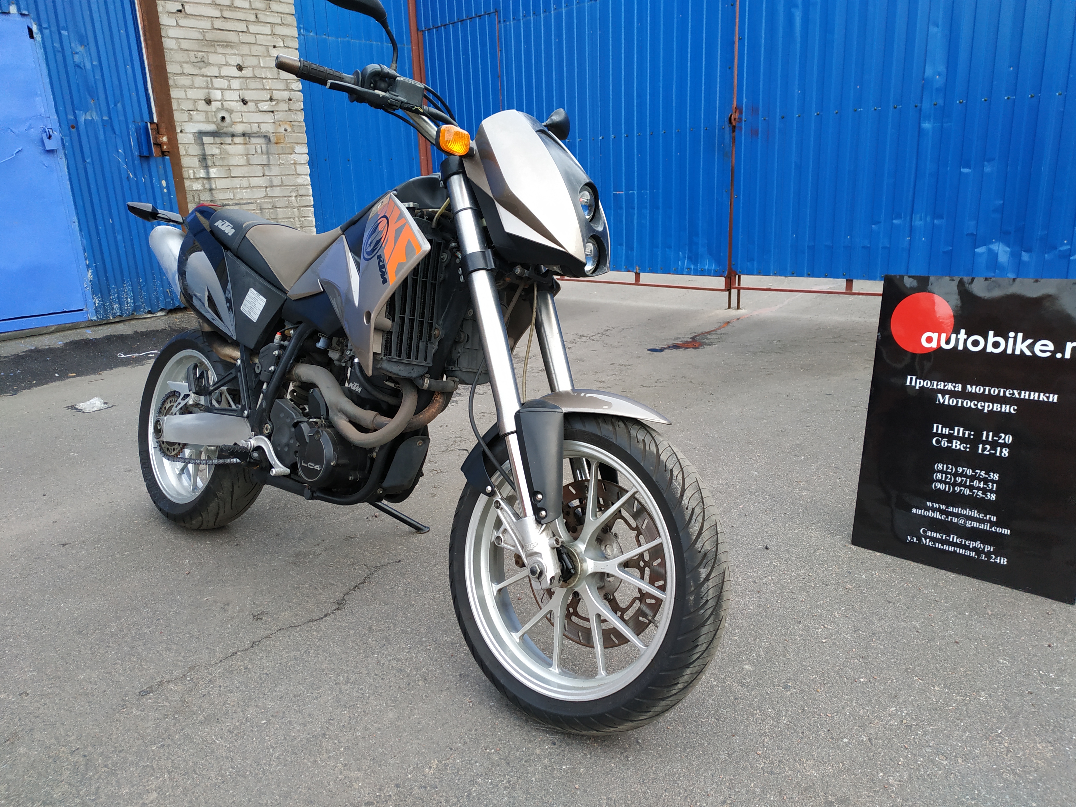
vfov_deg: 56.8
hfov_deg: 71.6
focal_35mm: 24
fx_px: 746
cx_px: 538
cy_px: 404
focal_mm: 3.94
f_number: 1.9
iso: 200
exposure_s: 1/50
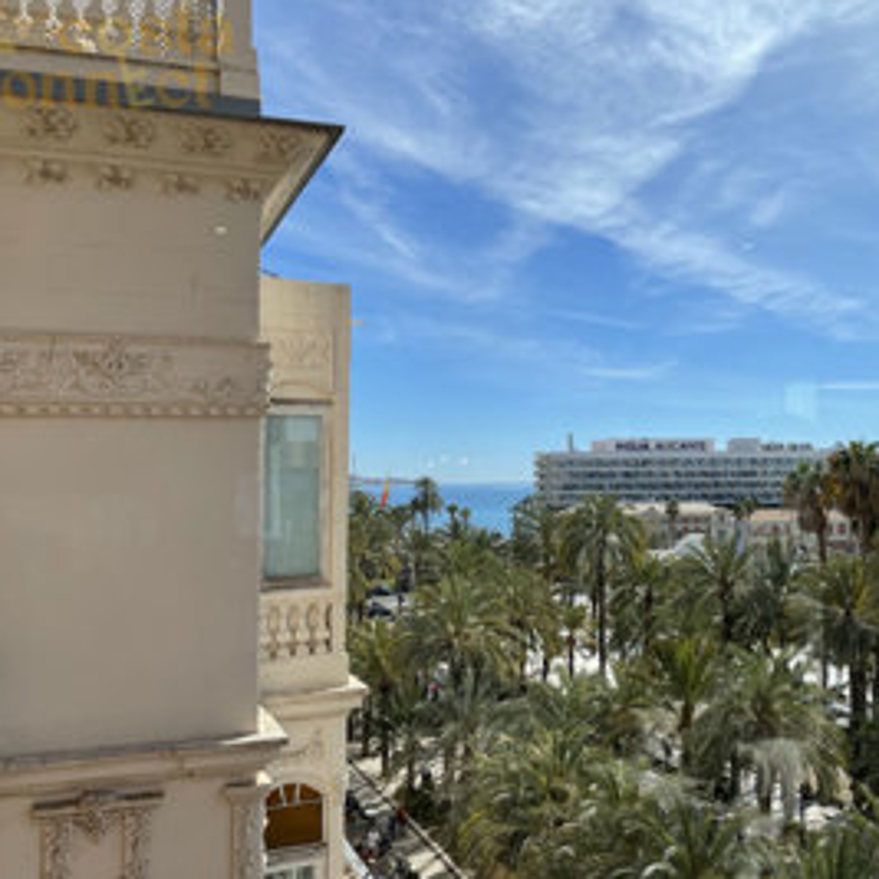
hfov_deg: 52.1
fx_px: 891
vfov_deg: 52.5
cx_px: 533
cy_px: 438
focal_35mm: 31
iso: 32
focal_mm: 4.2
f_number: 1.6
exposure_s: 1/3401
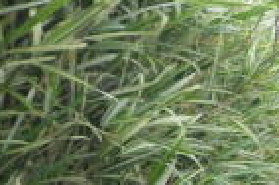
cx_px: 778
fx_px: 1005
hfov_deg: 11.3
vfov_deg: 9.4
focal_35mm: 130
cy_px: 430
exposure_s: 1/125
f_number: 5.6
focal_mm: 12
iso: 280
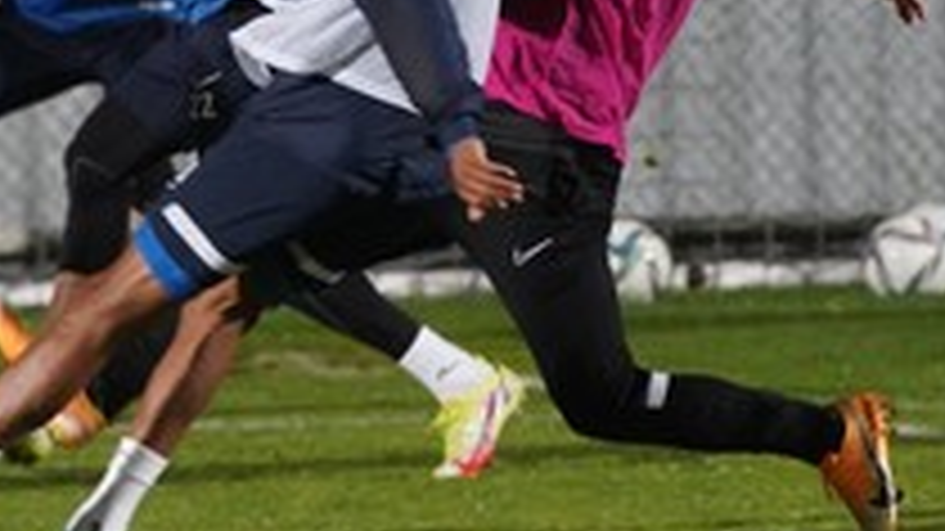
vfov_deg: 1.8
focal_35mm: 668
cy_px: -164
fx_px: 16734
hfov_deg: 3.2
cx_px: 274
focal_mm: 200
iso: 5000
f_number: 4
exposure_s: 1/250
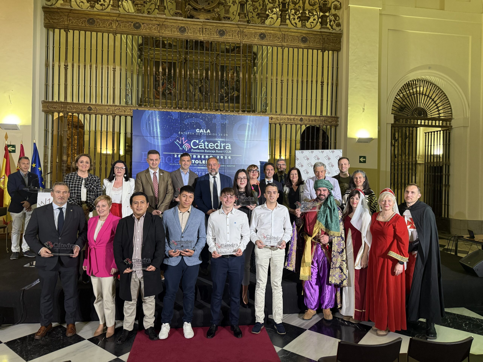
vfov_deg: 56.8
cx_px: 242
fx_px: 335
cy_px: 181
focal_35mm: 24
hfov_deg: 71.6
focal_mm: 6.76
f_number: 1.78
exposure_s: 1/59
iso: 250
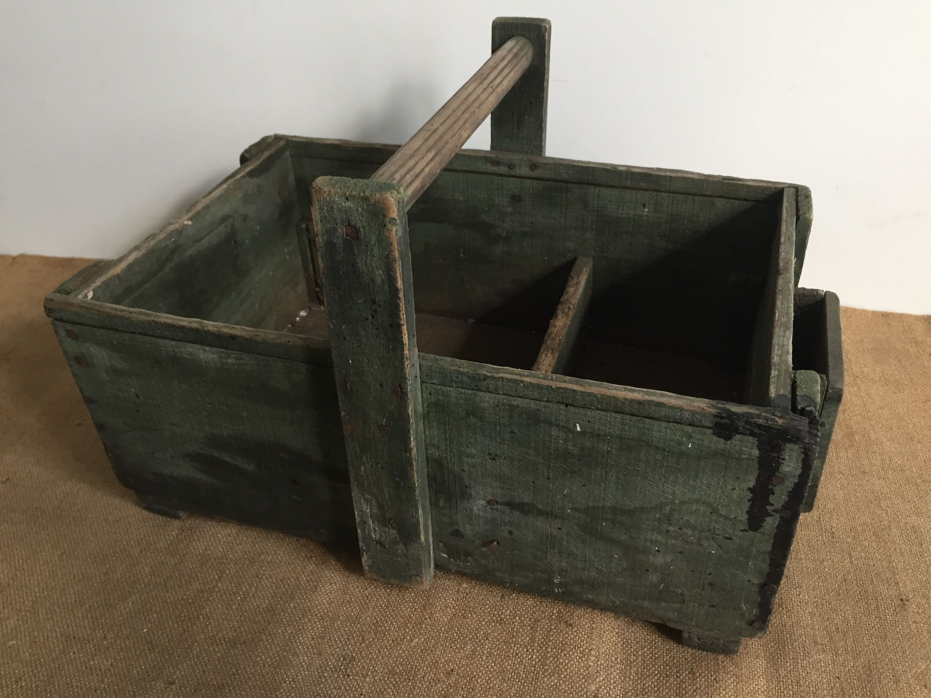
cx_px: 466
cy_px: 349
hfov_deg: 61.7
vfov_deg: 48.2
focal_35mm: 29
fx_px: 780
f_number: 2.2
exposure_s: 1/33
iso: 125
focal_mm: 4.15
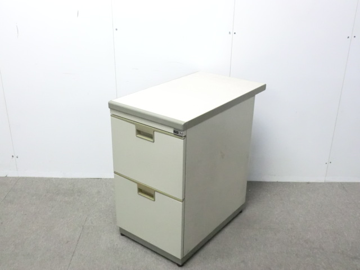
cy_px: 135
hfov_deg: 49.0
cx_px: 180
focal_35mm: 38
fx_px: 395
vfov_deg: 37.7
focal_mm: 6.9
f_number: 3.9
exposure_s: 1/30
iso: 800
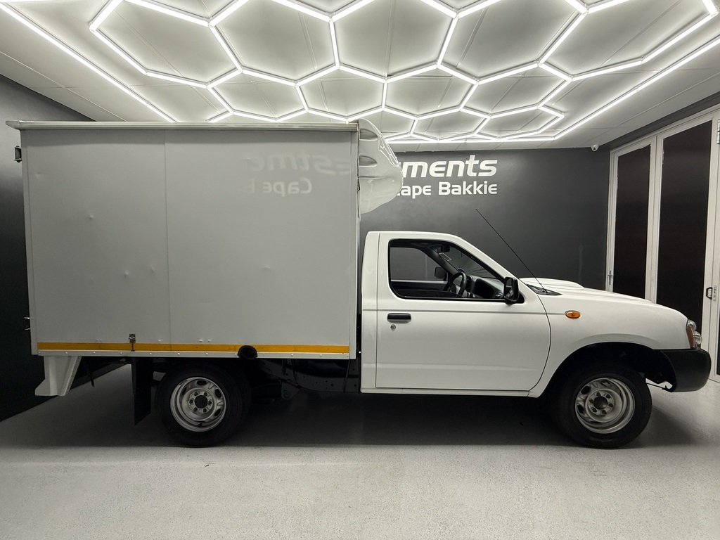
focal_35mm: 14
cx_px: 360
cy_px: 270
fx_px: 291
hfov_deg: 102.1
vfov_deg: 85.7
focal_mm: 2.22
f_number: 2.2
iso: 200
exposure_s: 1/100
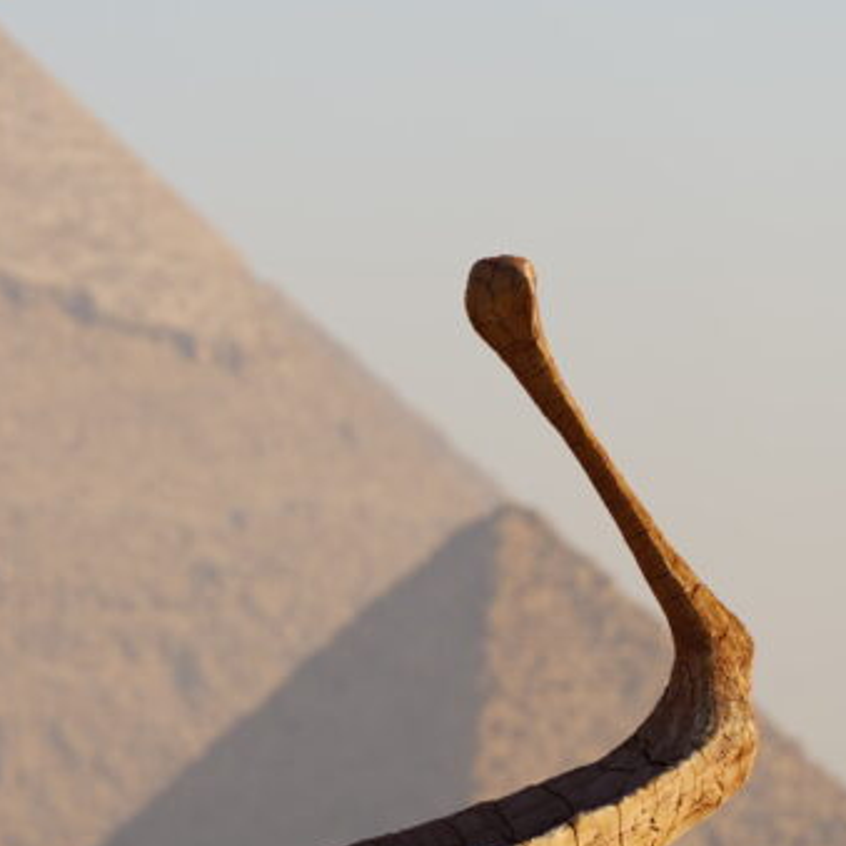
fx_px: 13770
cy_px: 490
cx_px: -185
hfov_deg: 3.5
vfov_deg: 3.5
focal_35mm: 498
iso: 100
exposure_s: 1/500
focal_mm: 194
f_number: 5.6
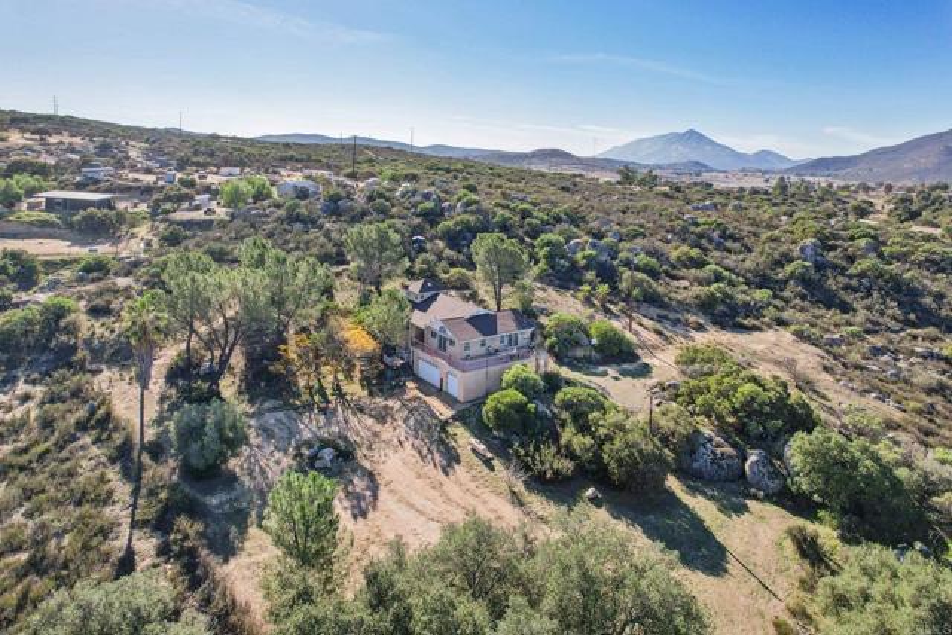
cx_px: 476
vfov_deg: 57.3
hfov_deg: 78.6
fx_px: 582
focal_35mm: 22
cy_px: 318
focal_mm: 8.4
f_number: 2.8
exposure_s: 1/2000
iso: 100
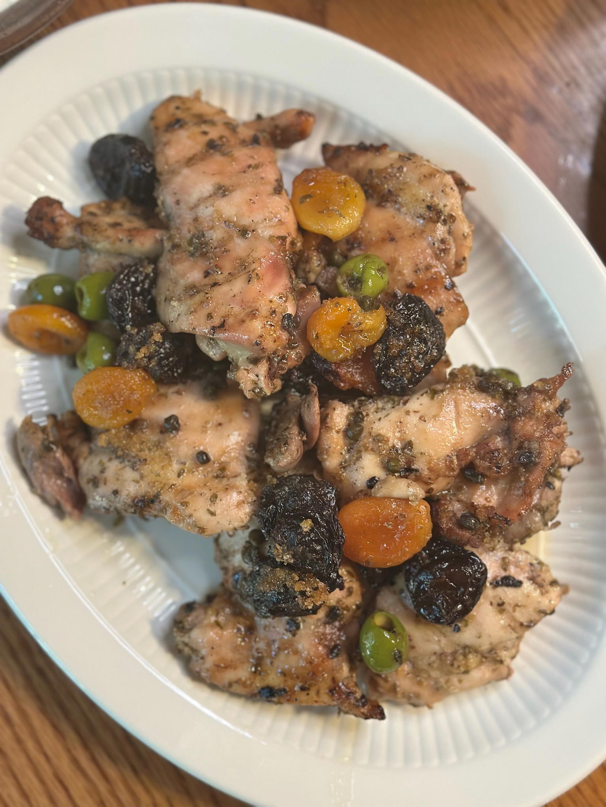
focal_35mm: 48
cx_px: 303
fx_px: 1120
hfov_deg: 30.3
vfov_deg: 39.7
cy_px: 404
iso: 320
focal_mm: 6.86
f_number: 1.78
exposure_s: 1/60
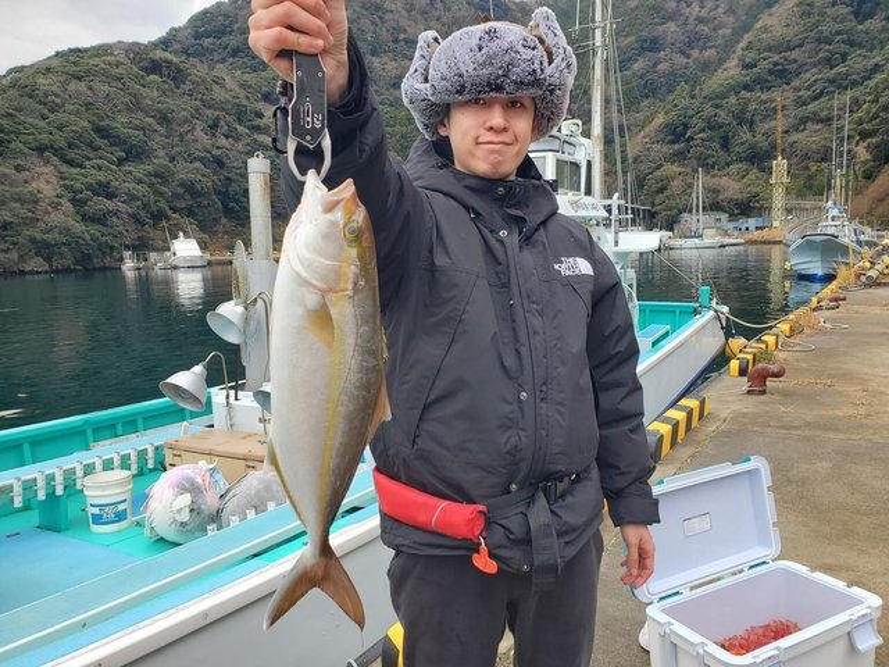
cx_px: 444
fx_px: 668
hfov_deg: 67.3
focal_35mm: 26
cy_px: 334
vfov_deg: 53.1
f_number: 2.4
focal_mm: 4.3
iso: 50
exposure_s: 1/221
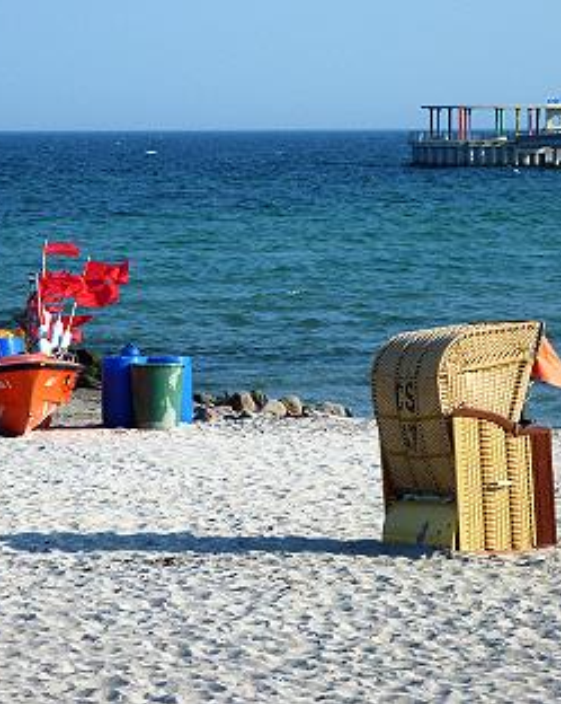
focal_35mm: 146
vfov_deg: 13.2
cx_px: 223
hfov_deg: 10.6
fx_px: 3035
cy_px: 351
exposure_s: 1/500
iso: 80
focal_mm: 18.2
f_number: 5
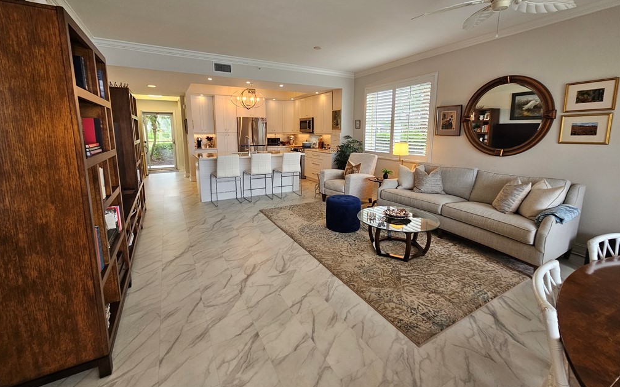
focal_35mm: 14
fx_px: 237
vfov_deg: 78.4
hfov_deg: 105.3
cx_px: 307
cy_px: 174
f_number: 2.2
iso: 125
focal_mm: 2.2
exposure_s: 1/60
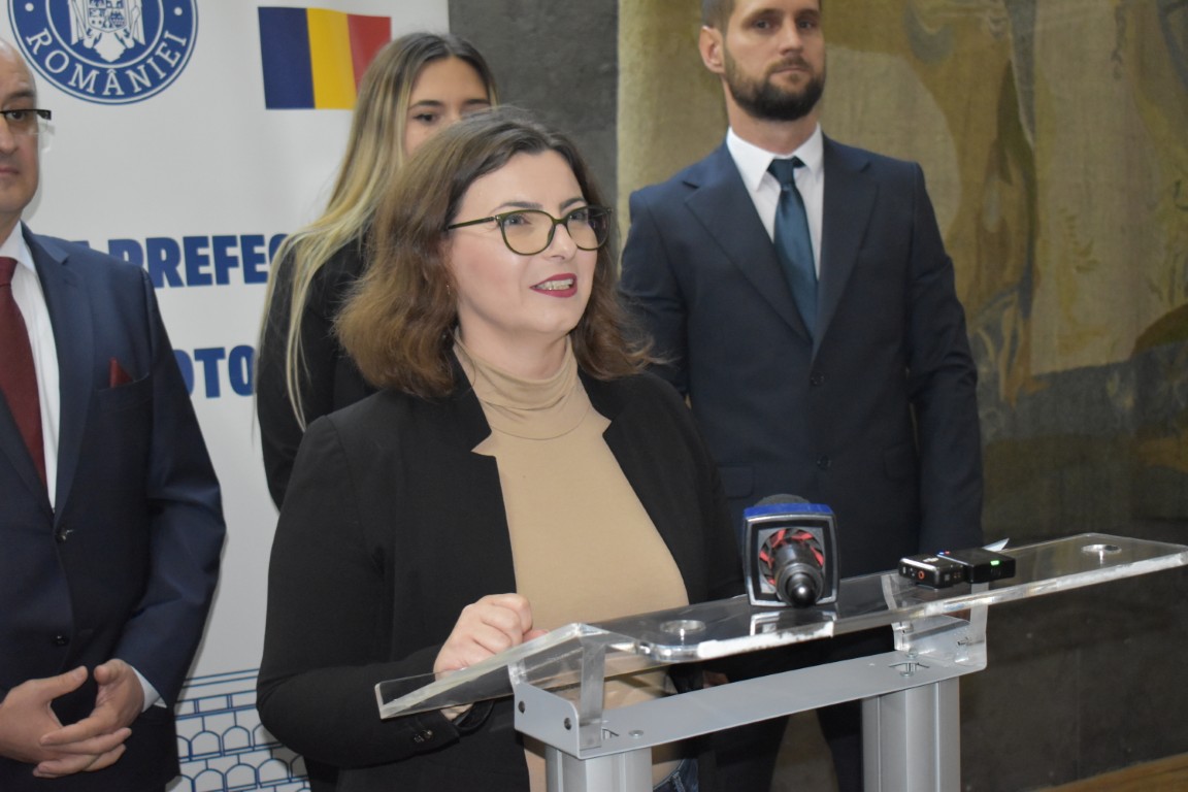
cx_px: 594
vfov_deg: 23.8
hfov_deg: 35.1
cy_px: 396
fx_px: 1881
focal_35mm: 57
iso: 3200
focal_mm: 38
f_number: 4.8
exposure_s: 1/60
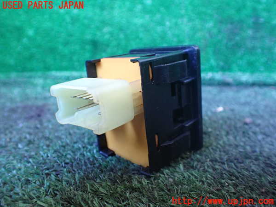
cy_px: 104
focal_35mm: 30
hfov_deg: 60.0
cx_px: 138
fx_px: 239
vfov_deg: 46.8
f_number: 2.3
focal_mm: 5.4
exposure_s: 1/30
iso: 800
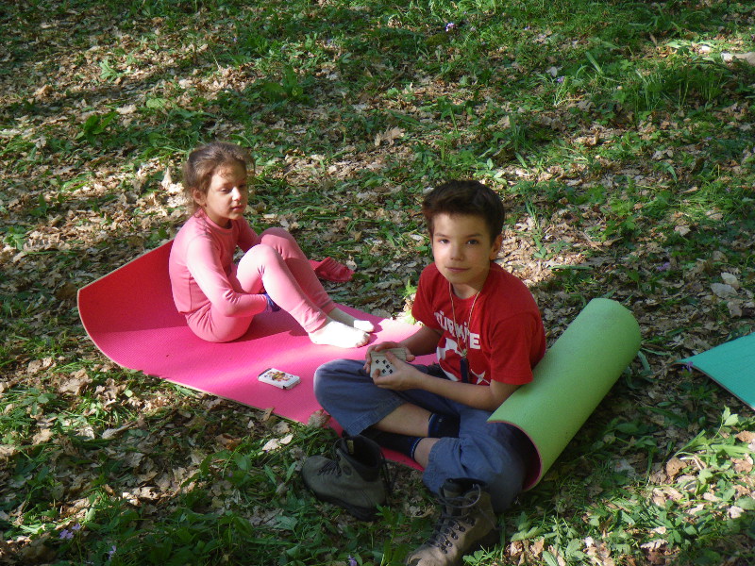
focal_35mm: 51
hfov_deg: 37.5
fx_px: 1112
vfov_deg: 28.6
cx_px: 378
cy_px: 283
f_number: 4.4
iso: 125
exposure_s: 1/60
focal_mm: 9.1
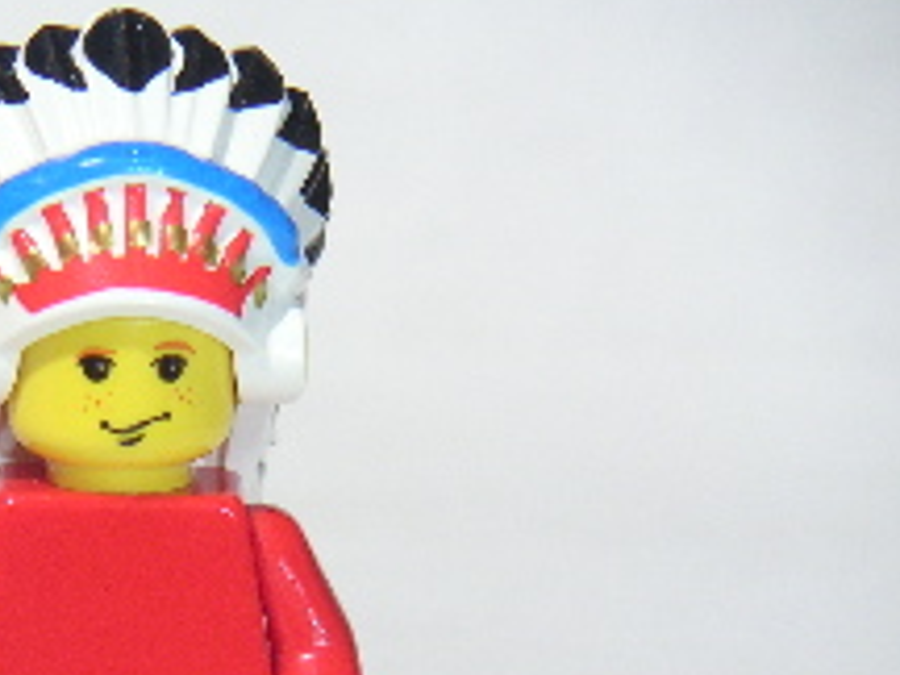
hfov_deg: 14.5
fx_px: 3510
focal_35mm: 135
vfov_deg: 10.9
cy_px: 562
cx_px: 104
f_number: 8
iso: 160
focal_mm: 11.3
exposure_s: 1/1000
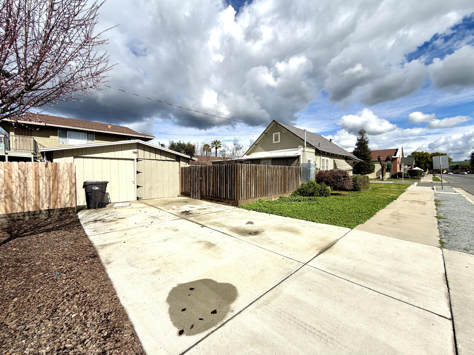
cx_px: 237
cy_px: 178
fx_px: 192
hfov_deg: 102.1
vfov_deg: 85.7
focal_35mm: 14
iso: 20
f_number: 2.2
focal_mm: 2.22
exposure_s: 1/1698
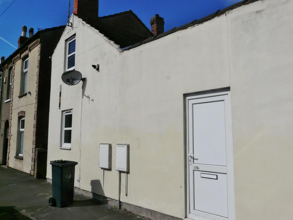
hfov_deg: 63.4
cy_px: 110
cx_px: 146
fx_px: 237
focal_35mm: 28
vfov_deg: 49.7
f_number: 8
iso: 100
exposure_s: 1/800
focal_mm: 4.6
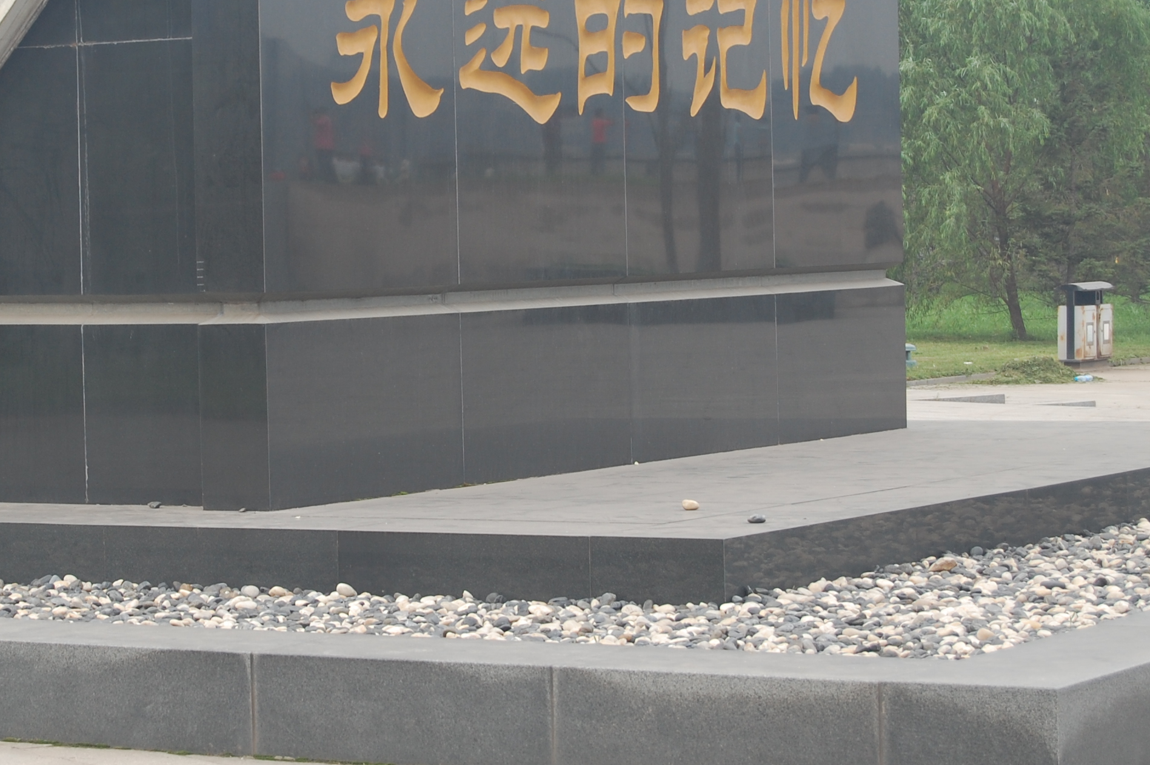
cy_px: 168
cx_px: 349
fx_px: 4175
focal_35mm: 131
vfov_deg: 10.4
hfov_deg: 15.6
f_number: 6.3
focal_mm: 55
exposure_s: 1/160
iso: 200
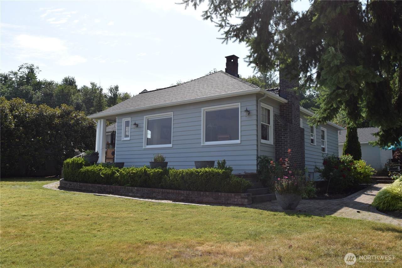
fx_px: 335
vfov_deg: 43.6
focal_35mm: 30
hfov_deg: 61.9
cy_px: 134
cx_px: 201
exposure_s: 1/200
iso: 100
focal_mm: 20
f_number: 10
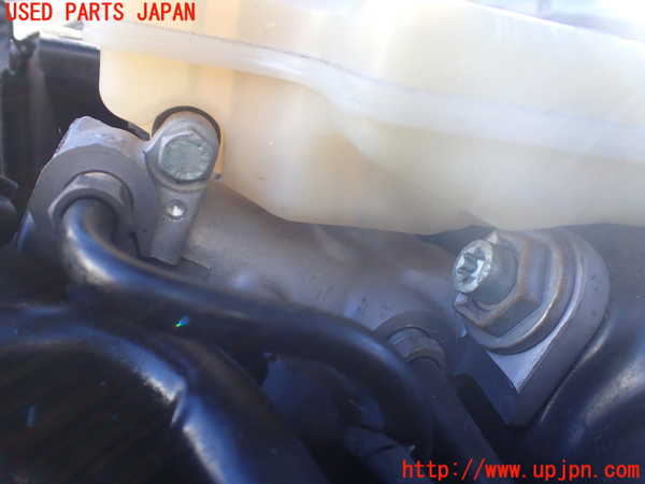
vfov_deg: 46.8
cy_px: 242
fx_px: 559
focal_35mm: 30
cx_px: 322
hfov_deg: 60.0
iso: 125
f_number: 2.3
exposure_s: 1/125
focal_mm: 5.4
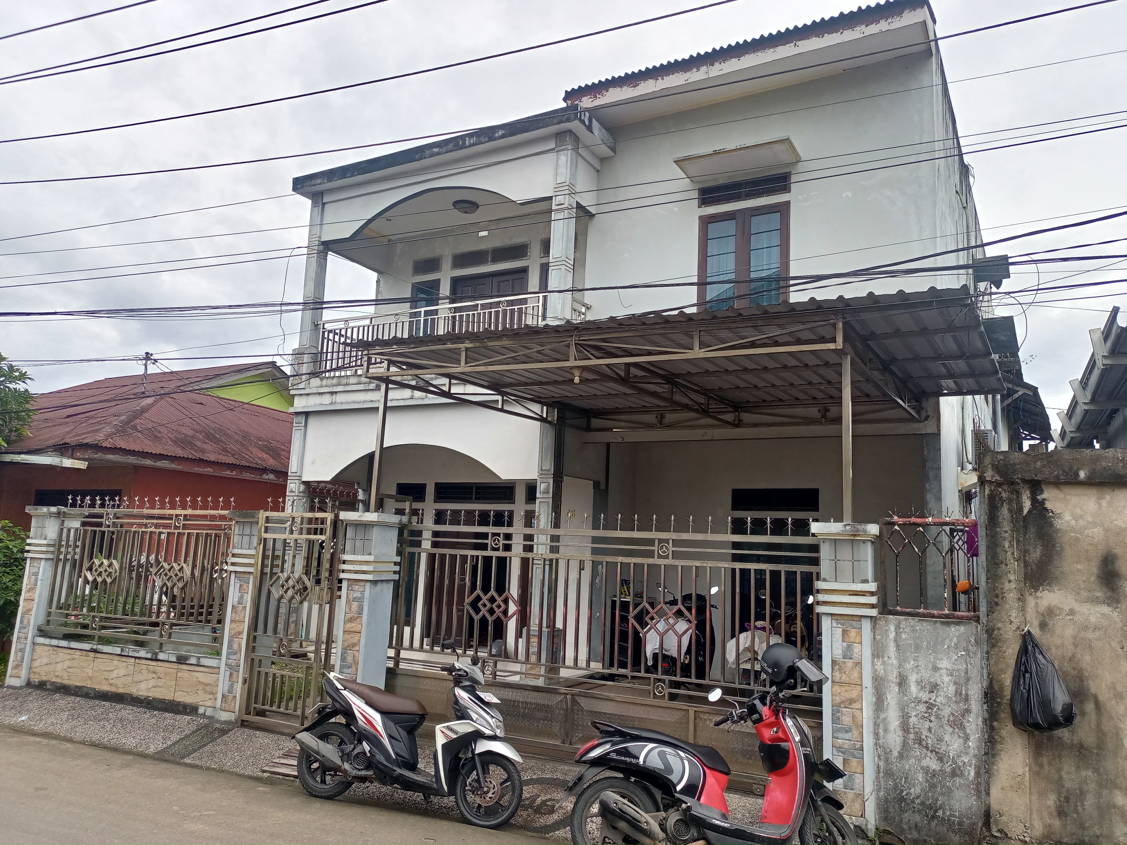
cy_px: 422
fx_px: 912
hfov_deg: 63.4
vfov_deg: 49.7
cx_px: 564
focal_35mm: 28
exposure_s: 1/969
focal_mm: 4.69
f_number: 1.8
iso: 112
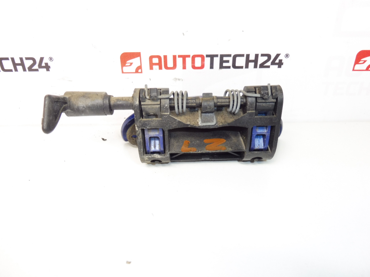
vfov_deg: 56.8
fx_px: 257
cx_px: 185
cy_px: 138
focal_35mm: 24
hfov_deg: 71.6
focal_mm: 4.3
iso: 200
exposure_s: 1/60
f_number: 3.5
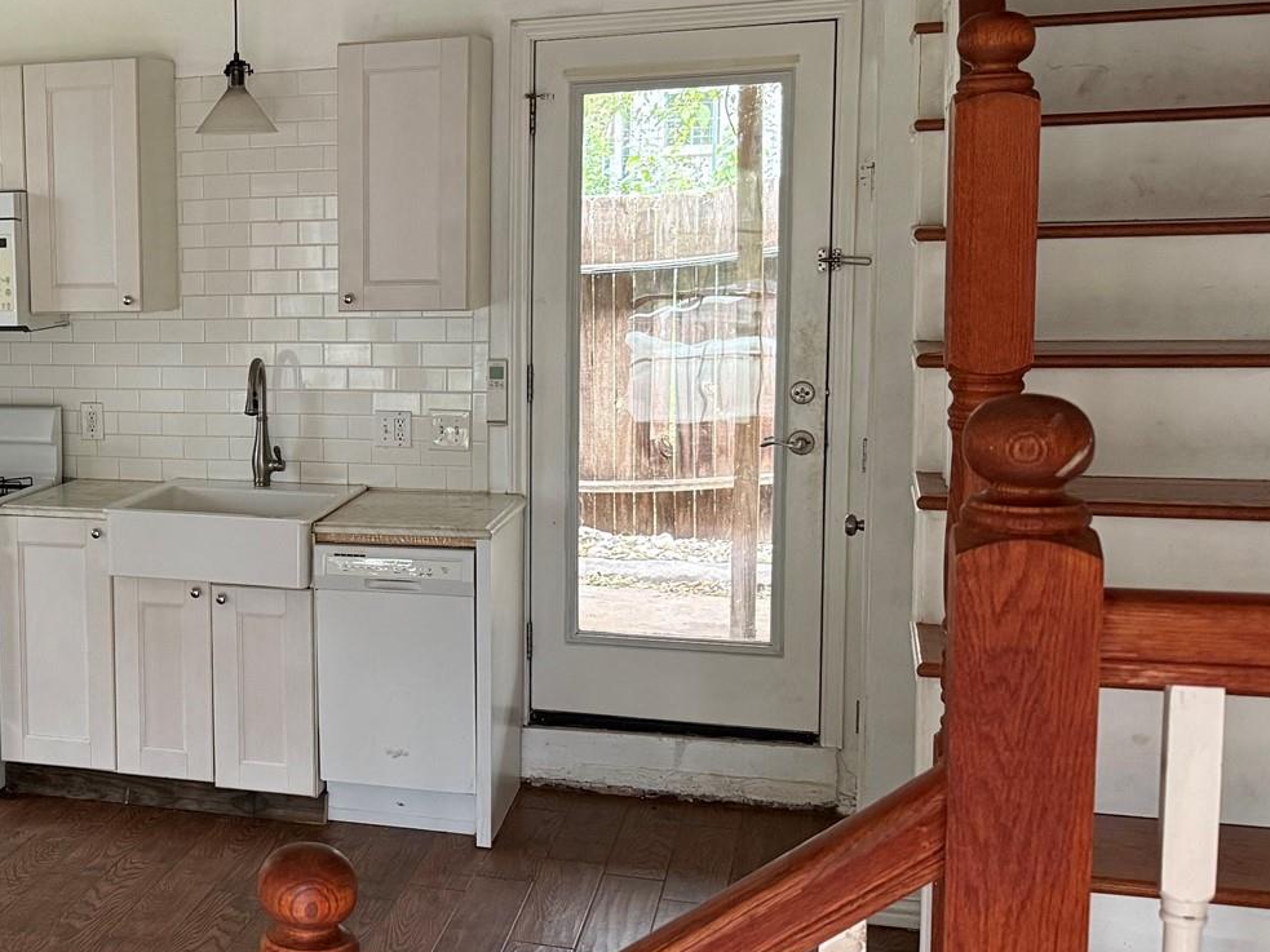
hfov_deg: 35.3
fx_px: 1834
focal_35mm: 50
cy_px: 446
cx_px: 59
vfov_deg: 29.1
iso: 400
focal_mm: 6.76
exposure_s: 1/60
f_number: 1.78
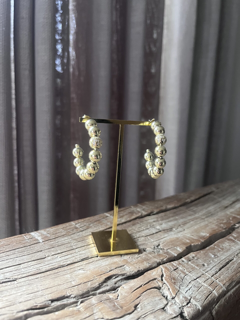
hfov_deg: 53.1
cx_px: 120
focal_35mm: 26
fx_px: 240
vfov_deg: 67.3
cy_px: 160
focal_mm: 5.1
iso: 640
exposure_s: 1/40
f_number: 1.6
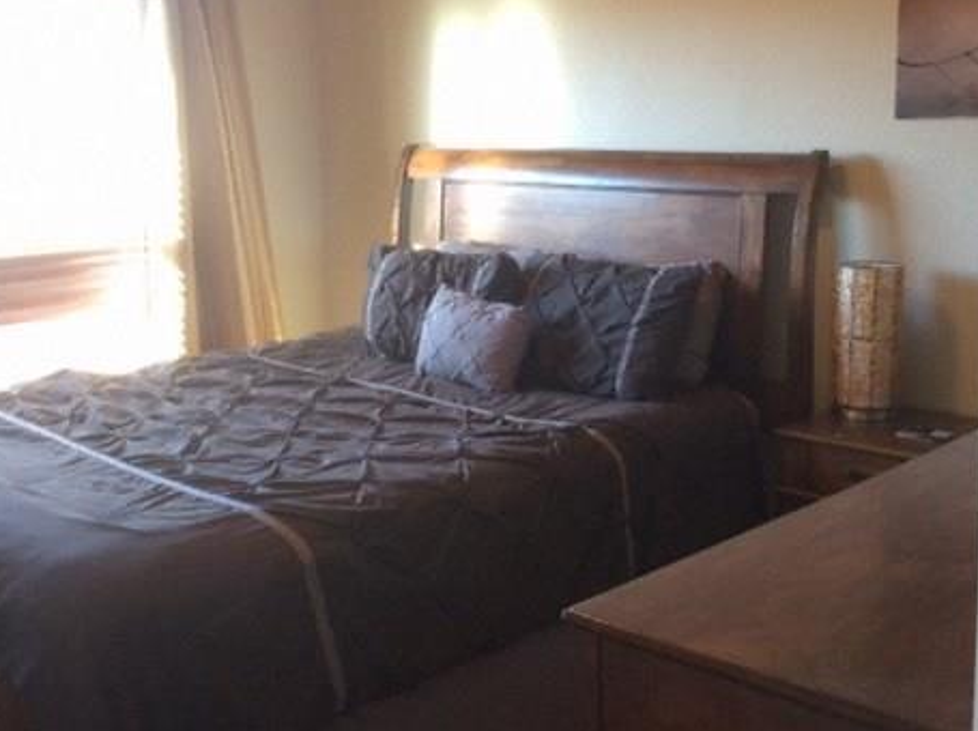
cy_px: 286
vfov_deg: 32.0
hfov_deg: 42.1
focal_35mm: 45
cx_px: 471
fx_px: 1270
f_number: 2.4
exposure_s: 1/24
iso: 80
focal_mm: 3.3
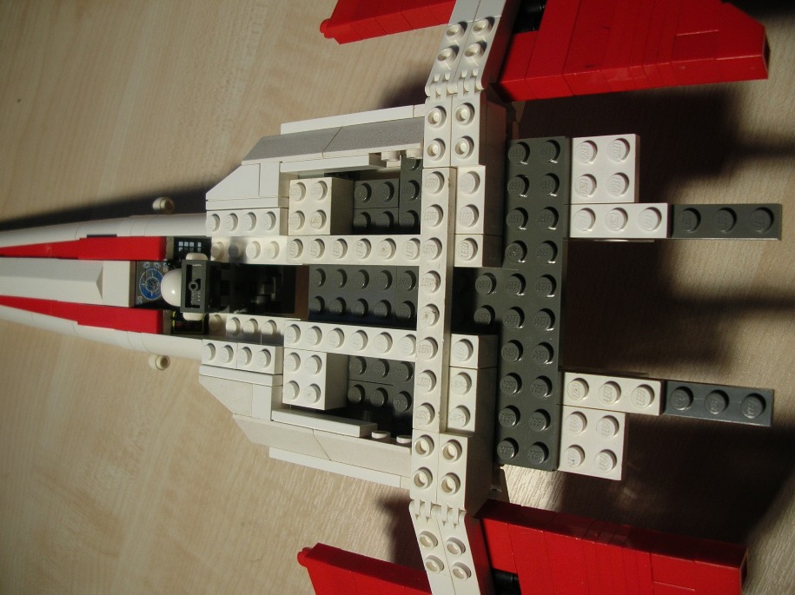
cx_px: 398
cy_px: 298
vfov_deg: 40.7
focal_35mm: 35
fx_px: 803
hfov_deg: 52.7
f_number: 2.8
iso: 50
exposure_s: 1/316
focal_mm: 5.8
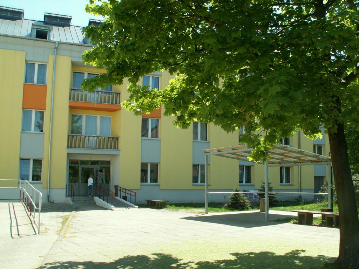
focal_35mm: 35
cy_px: 134
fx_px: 363
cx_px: 180
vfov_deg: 40.7
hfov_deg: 52.6
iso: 50
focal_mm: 5.86
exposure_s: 1/125
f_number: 5
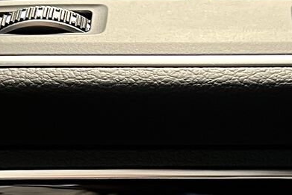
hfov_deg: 24.3
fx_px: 673
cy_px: 153
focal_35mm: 83
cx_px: 202
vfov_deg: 16.4
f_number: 1.5
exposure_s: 1/50
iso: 500
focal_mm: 5.7
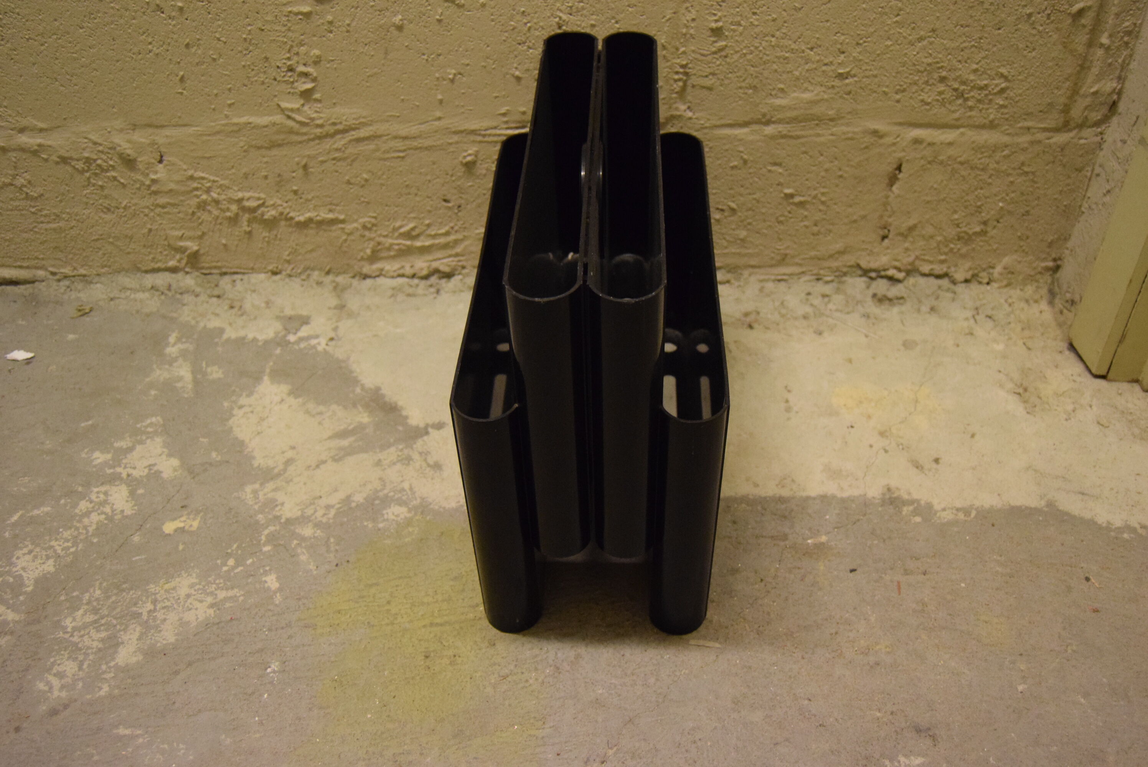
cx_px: 574
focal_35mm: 30
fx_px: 957
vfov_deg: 43.7
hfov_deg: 61.9
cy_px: 384
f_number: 3.5
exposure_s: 1/60
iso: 3600
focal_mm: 20
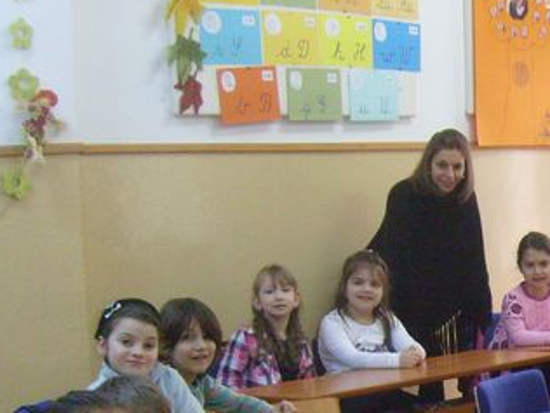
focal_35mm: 85
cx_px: 592
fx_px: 1351
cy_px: 385
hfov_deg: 21.9
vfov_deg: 17.1
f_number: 2.8
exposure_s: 1/20
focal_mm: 5.8
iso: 200
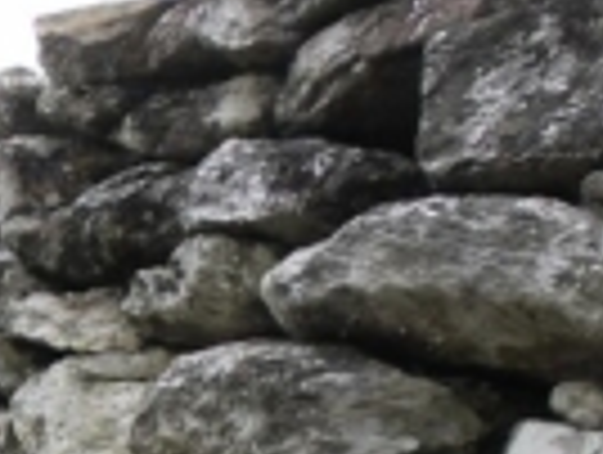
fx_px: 1867
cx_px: -236
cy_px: 809
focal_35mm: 107
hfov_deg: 17.0
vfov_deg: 12.7
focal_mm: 4.8
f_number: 2.9
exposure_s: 1/215
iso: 80
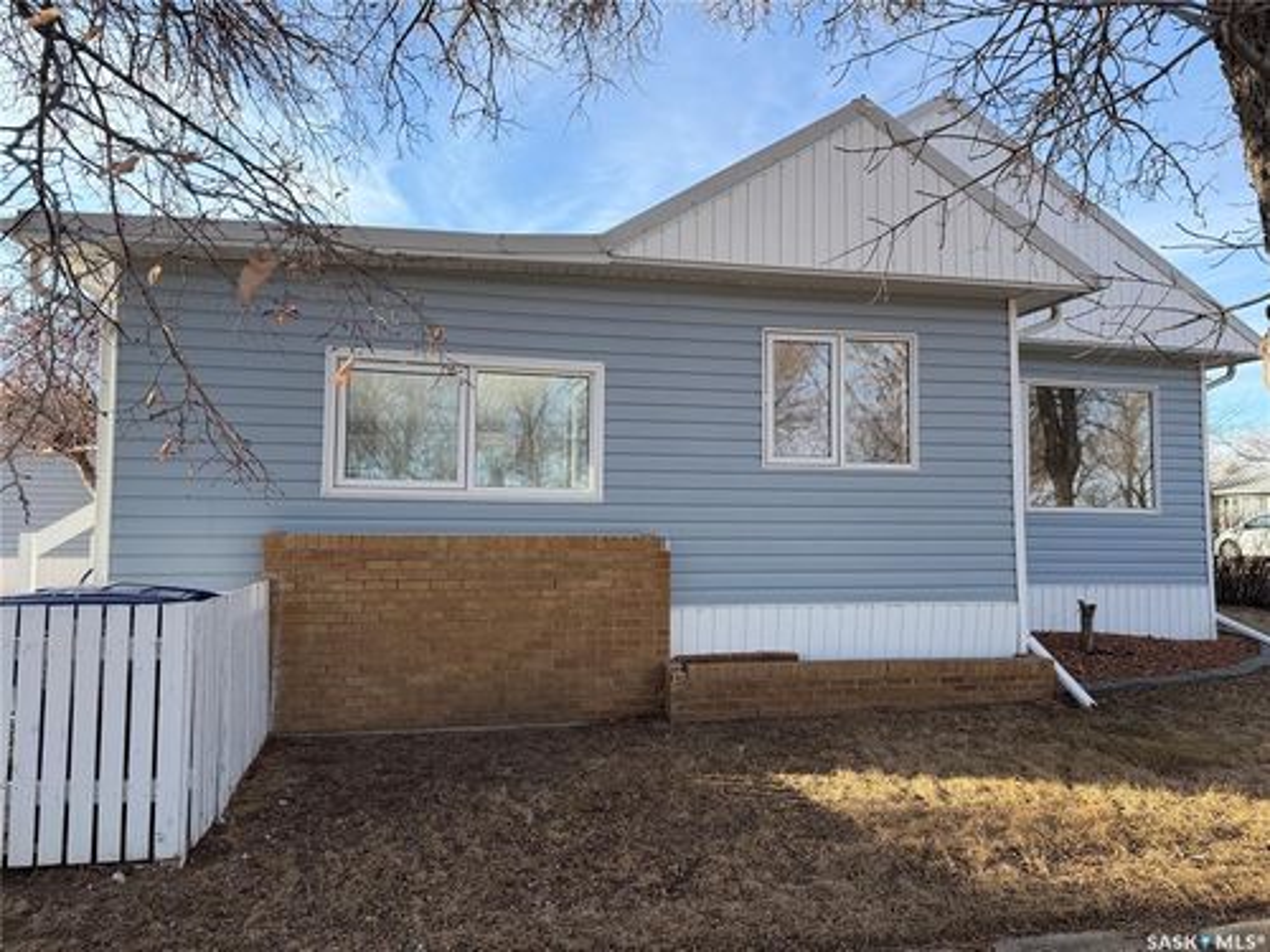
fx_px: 881
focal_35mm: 24
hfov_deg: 71.6
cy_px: 476
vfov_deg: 56.8
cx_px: 635
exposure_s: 1/1464
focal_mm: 6.76
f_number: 1.78
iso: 100
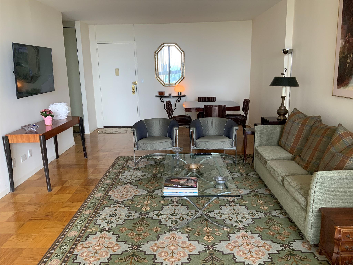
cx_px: 176
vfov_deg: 48.2
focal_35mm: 29
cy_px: 132
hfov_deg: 61.7
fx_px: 296
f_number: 1.8
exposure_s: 1/60
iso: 50
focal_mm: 3
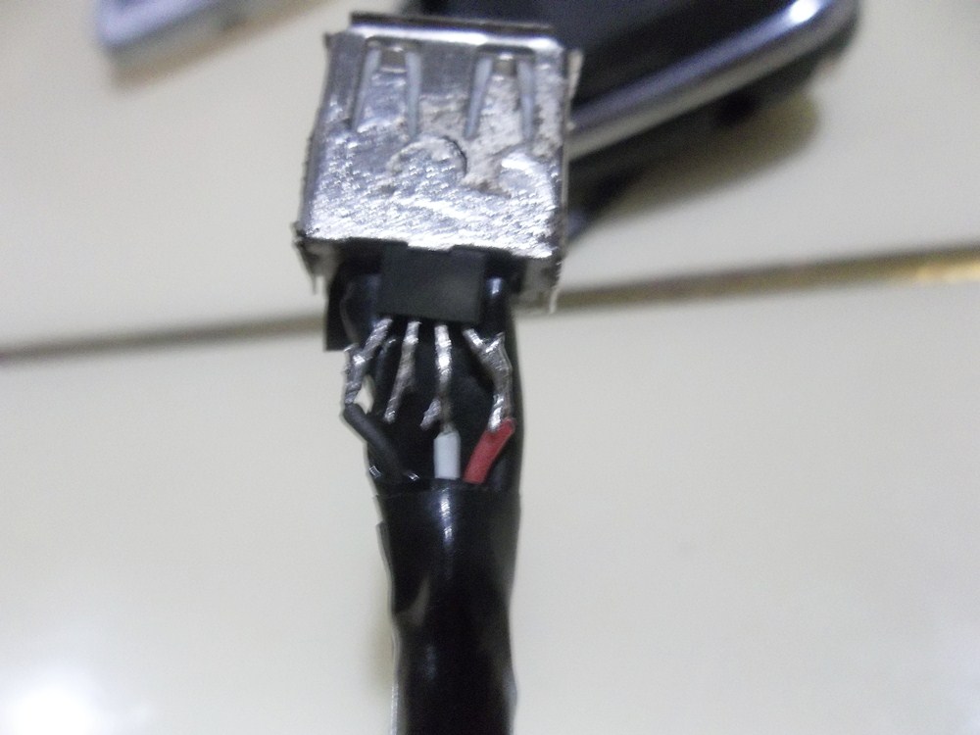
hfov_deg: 65.3
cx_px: 490
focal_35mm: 27
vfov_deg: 51.4
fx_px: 764
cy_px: 368
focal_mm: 4.9
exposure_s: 1/8
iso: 320
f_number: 3.5
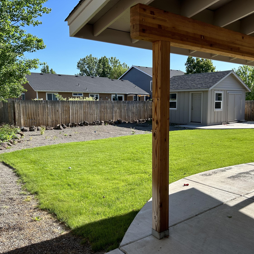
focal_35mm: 31
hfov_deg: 52.3
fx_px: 257
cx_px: 147
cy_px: 128
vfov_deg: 52.5
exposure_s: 1/2513
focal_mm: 5.7
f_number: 1.5
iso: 50
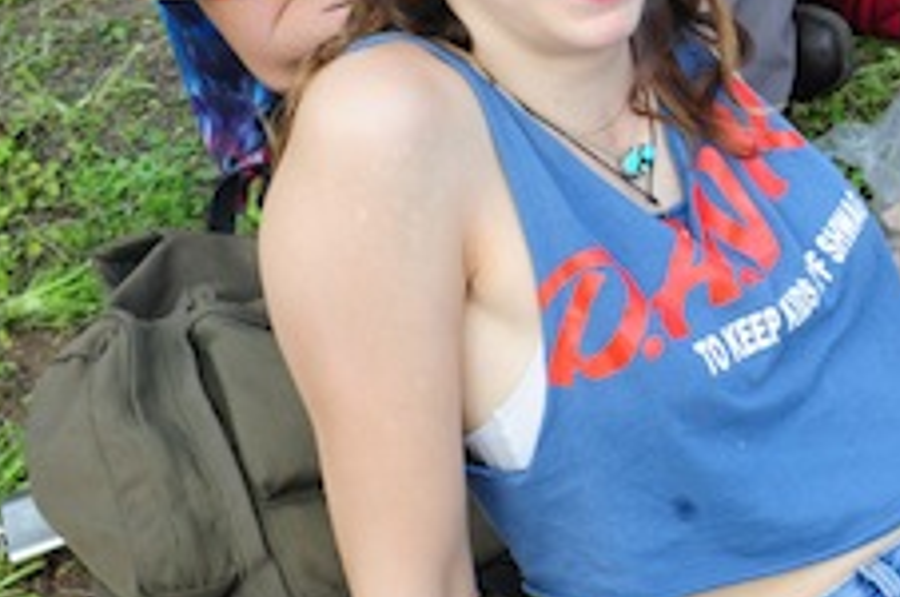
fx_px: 2521
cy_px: 265
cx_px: 1019
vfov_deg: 13.5
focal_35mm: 101
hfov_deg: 19.3
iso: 1000
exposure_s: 1/400
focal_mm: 38
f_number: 9
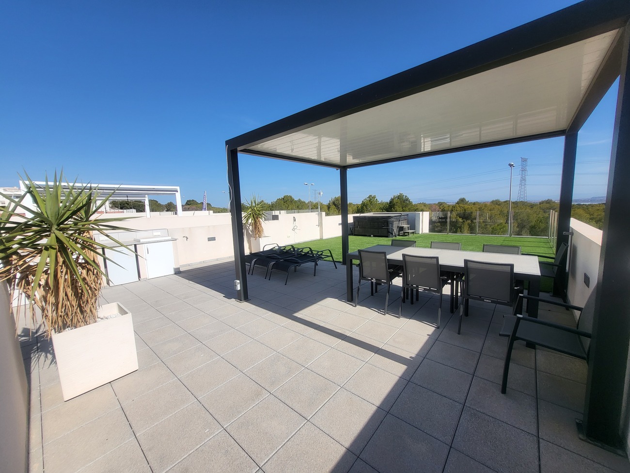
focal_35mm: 13
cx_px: 315
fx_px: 237
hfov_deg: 106.2
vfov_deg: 89.9
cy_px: 236
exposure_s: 1/1597
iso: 32
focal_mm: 1.74
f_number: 2.2
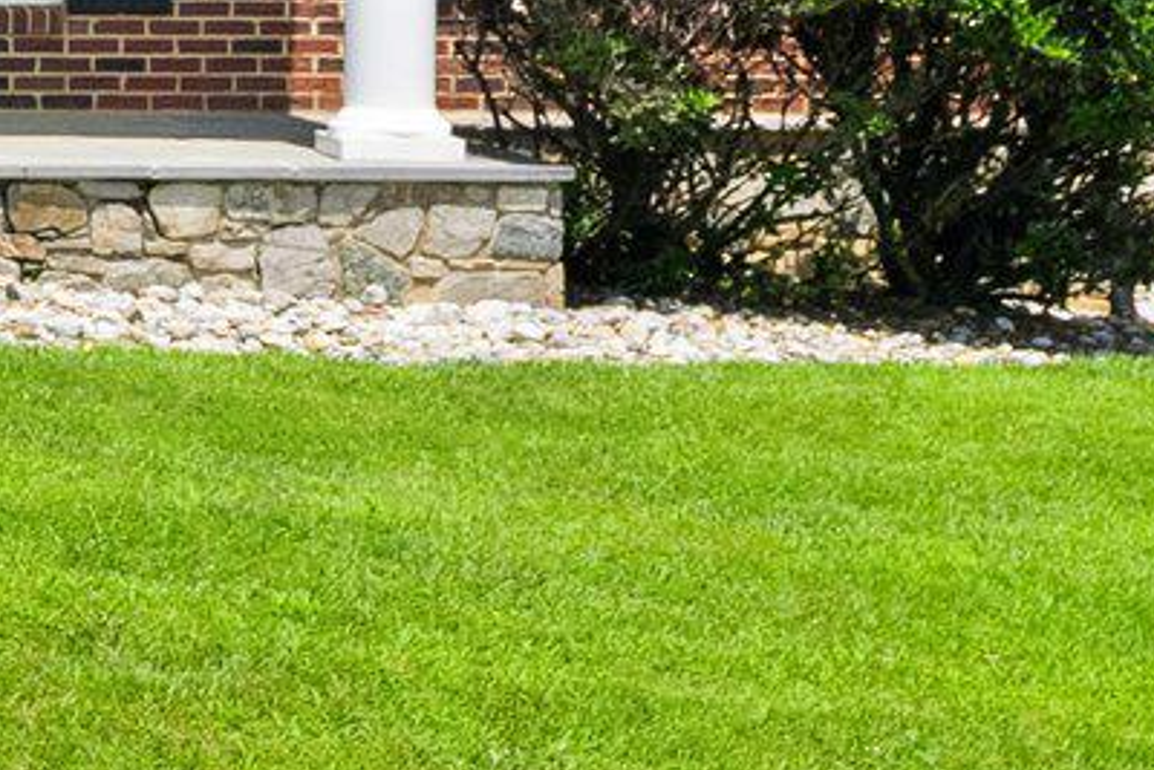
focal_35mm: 169
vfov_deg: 7.6
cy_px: -1103
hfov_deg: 11.3
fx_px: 5419
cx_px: -883
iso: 640
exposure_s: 1/2000
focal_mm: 33
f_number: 8
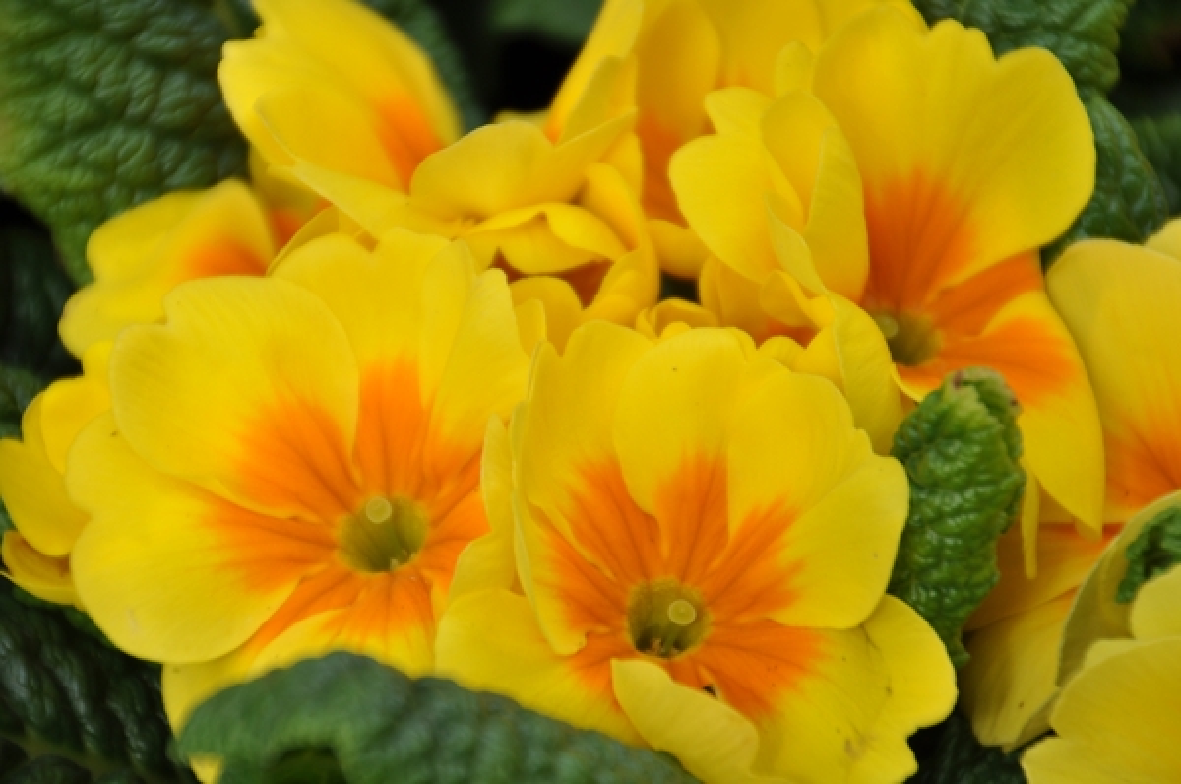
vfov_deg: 3.4
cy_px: 392
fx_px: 13265
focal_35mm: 405
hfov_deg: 5.1
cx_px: 590
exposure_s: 1/200
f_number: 8
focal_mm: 270
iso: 200
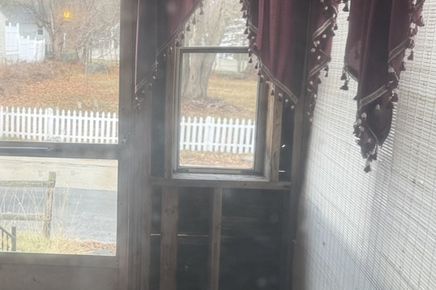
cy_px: 149
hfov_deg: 40.0
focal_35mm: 48
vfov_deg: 28.1
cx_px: 109
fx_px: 581
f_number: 1.78
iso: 100
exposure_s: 1/121
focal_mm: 6.76
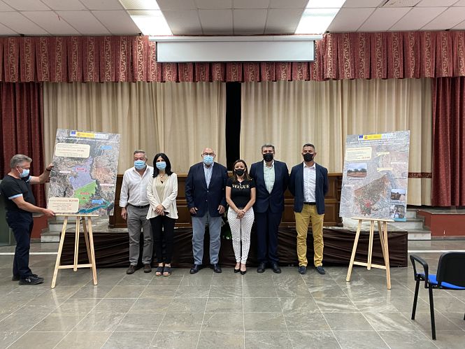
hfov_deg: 67.3
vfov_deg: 53.1
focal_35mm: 26
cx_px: 232
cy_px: 174
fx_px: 349
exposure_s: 1/50
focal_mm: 4.25
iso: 160
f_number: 1.8
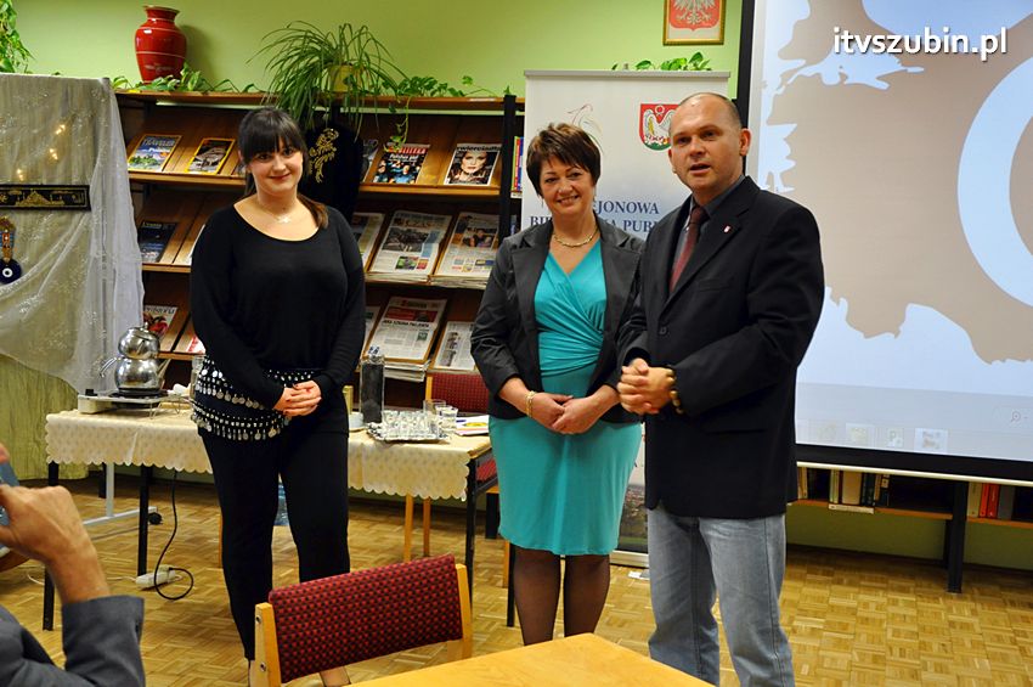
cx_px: 516
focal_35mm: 45
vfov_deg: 29.8
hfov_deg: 43.6
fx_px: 1290
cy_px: 344
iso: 1000
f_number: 4.2
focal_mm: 30
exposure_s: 1/60
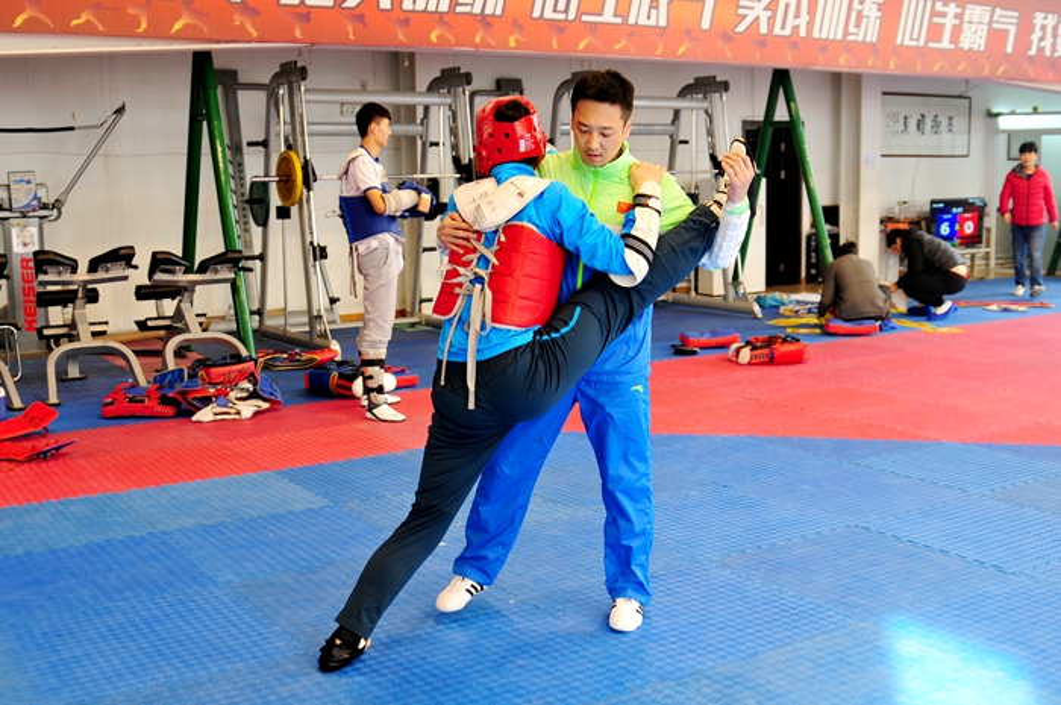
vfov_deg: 36.8
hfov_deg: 53.2
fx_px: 1060
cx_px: 530
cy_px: 352
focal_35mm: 36
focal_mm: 24
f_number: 2.8
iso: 320
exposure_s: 1/60
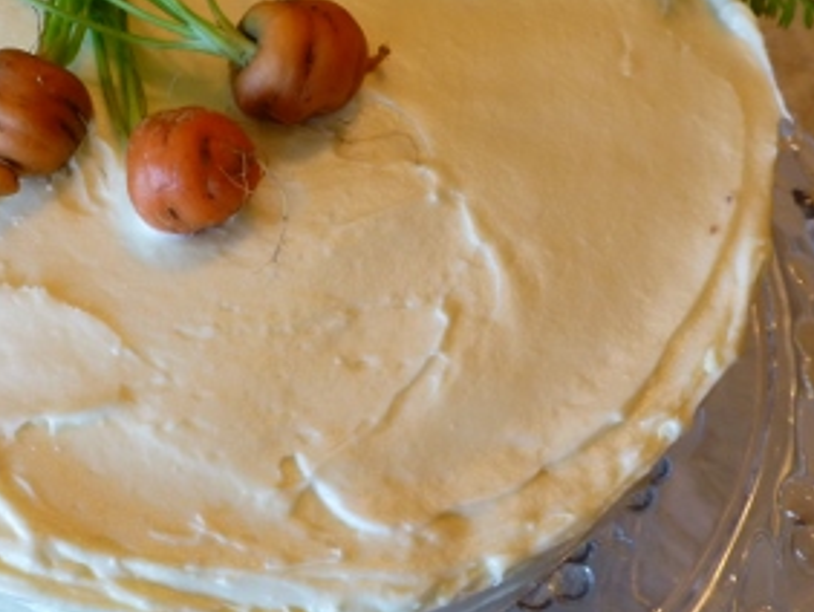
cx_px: 219
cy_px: 182
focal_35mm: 51
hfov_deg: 36.7
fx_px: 1200
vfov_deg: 28.3
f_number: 3.6
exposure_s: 1/60
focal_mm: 5.4
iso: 250
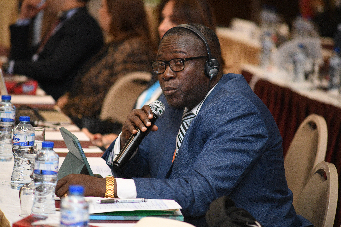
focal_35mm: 165
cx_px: 170
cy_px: 114
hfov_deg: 12.5
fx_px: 1563
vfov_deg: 8.3
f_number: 4
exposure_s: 1/160
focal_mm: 165
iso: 2500
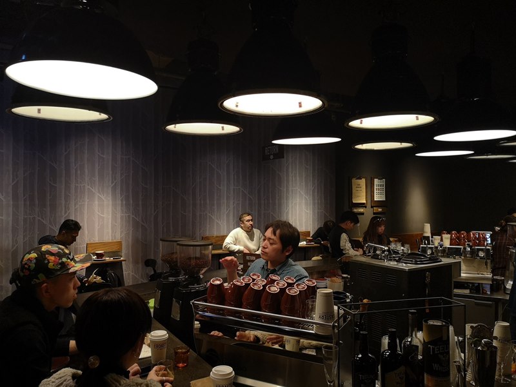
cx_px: 258
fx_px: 402
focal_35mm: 27
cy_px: 194
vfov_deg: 51.4
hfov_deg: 65.3
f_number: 1.8
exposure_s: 1/50
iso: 500
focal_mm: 3.95
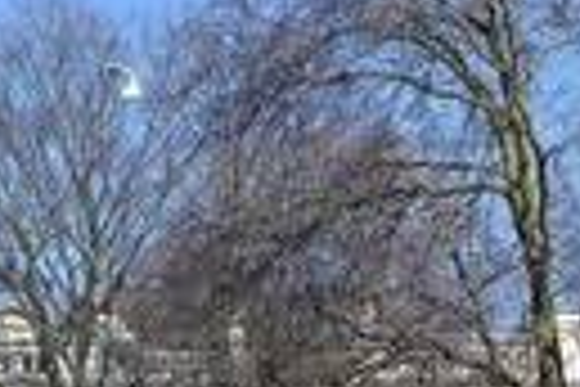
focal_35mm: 278
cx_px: 238
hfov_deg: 7.4
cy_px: 486
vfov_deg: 4.9
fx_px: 4479
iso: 100
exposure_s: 1/250
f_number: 8
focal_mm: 50
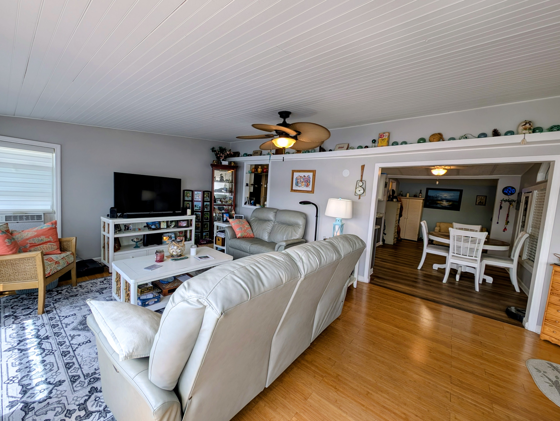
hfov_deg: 110.5
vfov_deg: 94.6
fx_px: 194
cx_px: 280
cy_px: 210
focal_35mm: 12
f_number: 1.95
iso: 41
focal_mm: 2.23
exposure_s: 1/133
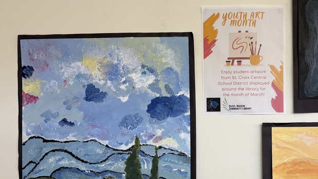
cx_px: 246
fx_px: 396
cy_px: 127
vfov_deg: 25.2
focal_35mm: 47
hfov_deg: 42.1
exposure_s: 1/60
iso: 100
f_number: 1.6
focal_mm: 5.96
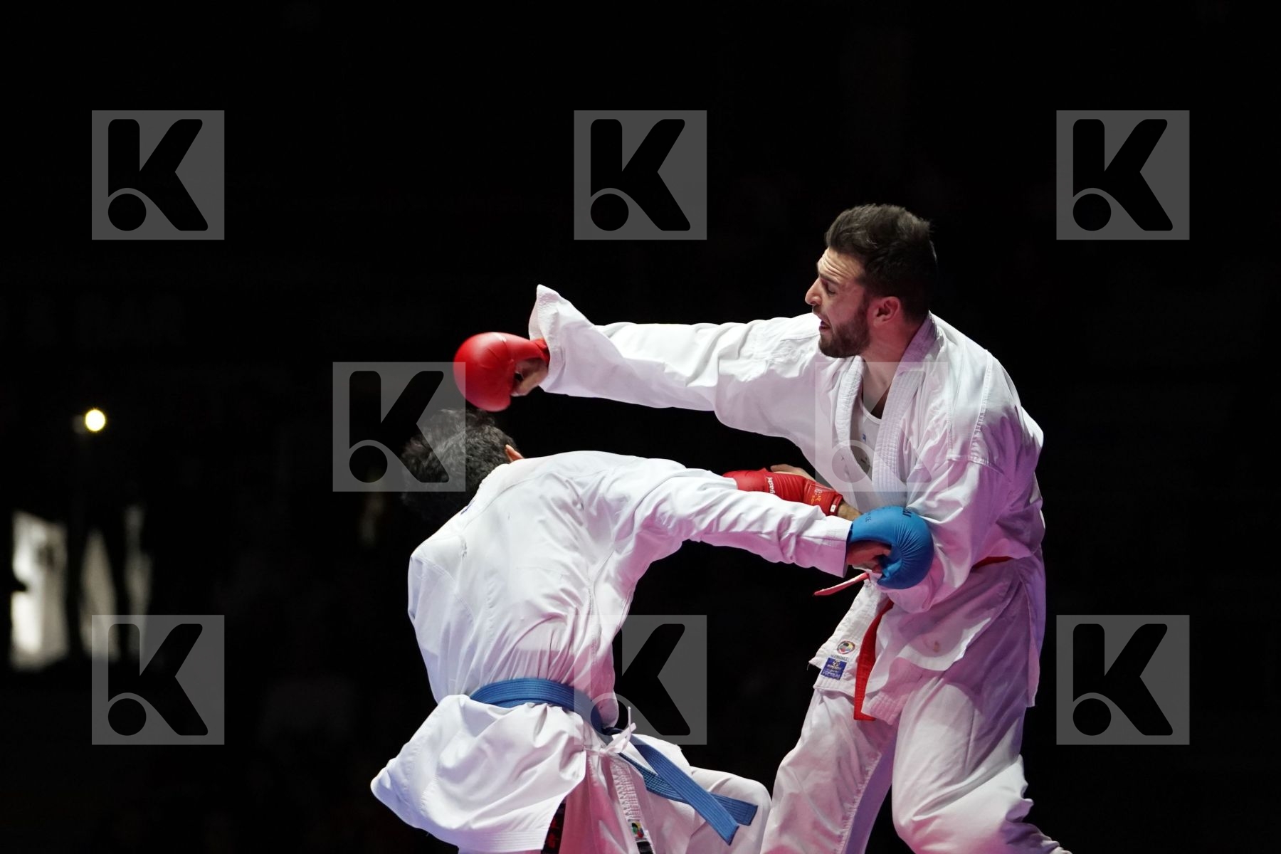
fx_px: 6440
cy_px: 427
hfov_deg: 11.4
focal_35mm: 181
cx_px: 640
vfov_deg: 7.6
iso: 4000
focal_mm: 121
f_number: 2.8
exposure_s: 1/1000
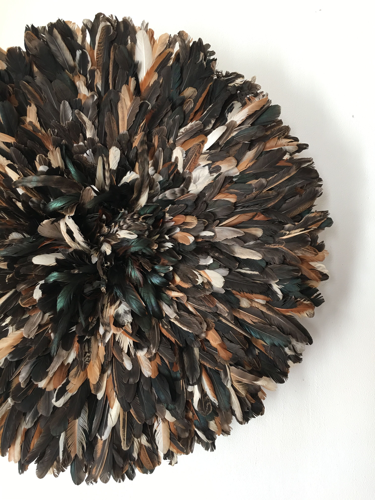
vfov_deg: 61.7
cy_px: 250
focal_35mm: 29
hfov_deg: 48.2
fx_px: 419
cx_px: 188
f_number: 2.2
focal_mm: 4.15
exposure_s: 1/33
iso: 50
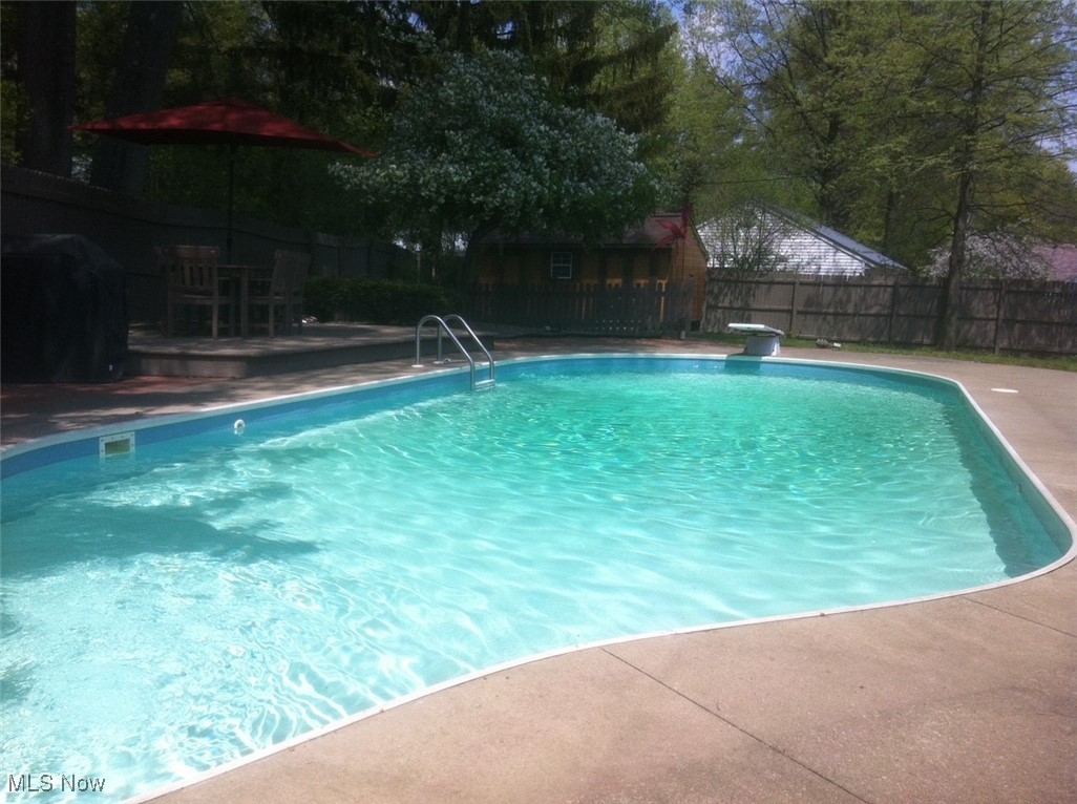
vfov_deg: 40.6
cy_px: 402
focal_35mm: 35
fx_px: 1087
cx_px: 538
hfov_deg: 52.7
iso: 80
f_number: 2.8
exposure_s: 1/1774
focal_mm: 3.85
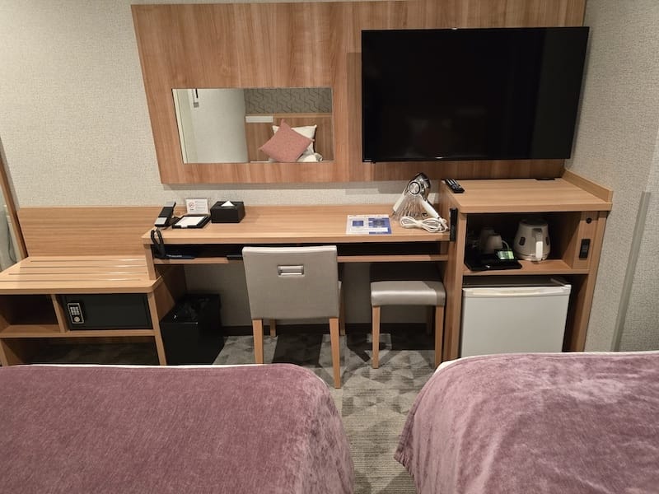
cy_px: 247
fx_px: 438
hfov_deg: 73.9
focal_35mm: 23
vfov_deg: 58.9
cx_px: 330
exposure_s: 1/100
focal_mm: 6.3
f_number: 1.7
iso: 1000
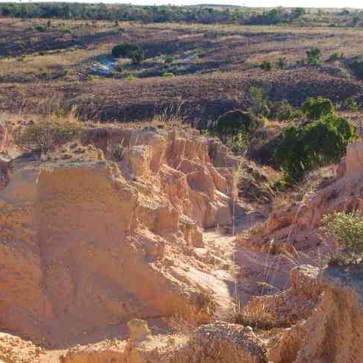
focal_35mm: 66
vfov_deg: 26.1
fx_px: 782
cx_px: 133
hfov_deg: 26.1
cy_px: 227
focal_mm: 25
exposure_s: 1/50
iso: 200
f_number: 8
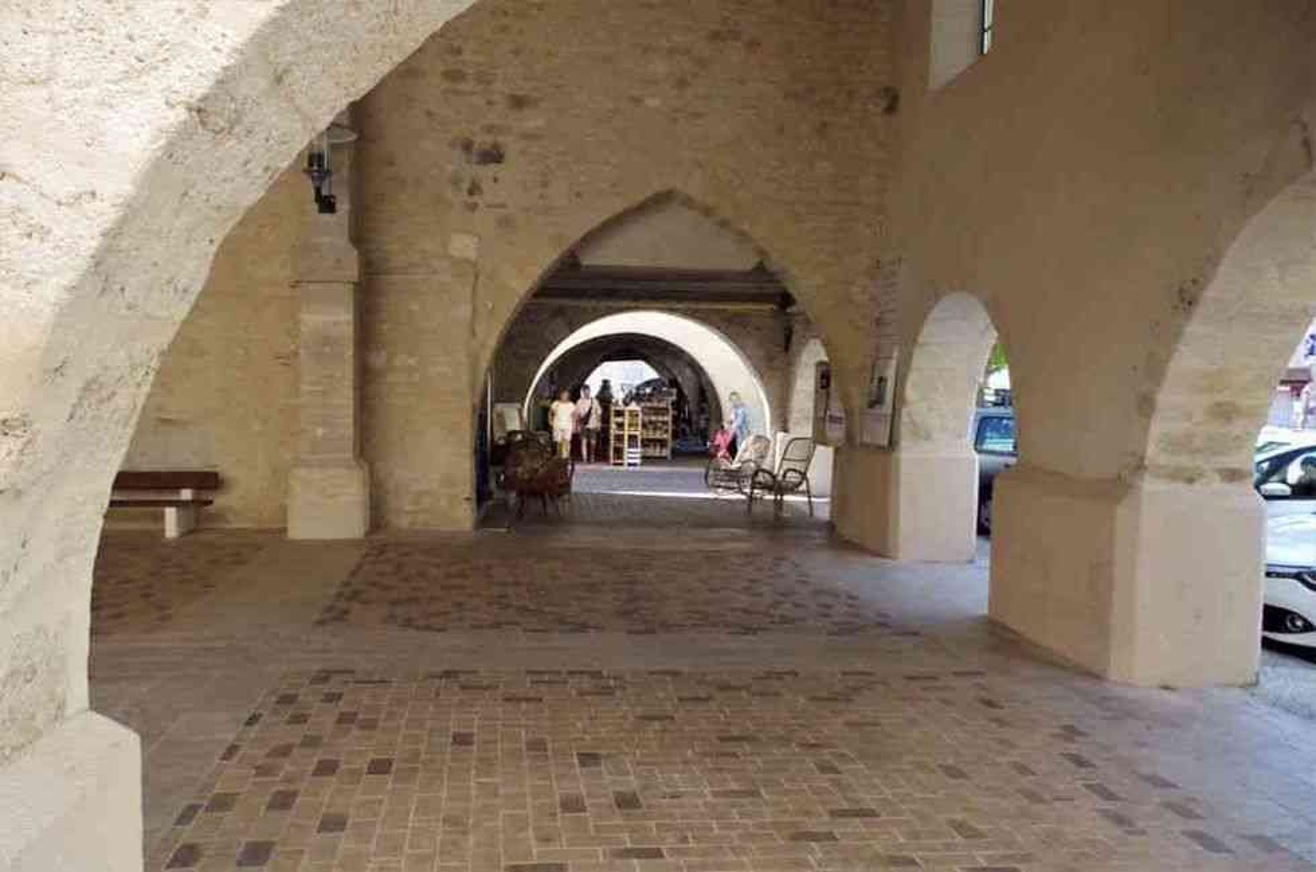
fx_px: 1094
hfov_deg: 62.0
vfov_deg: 43.4
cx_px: 658
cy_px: 436
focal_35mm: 30
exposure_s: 1/800
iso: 3200
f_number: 9
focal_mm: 20
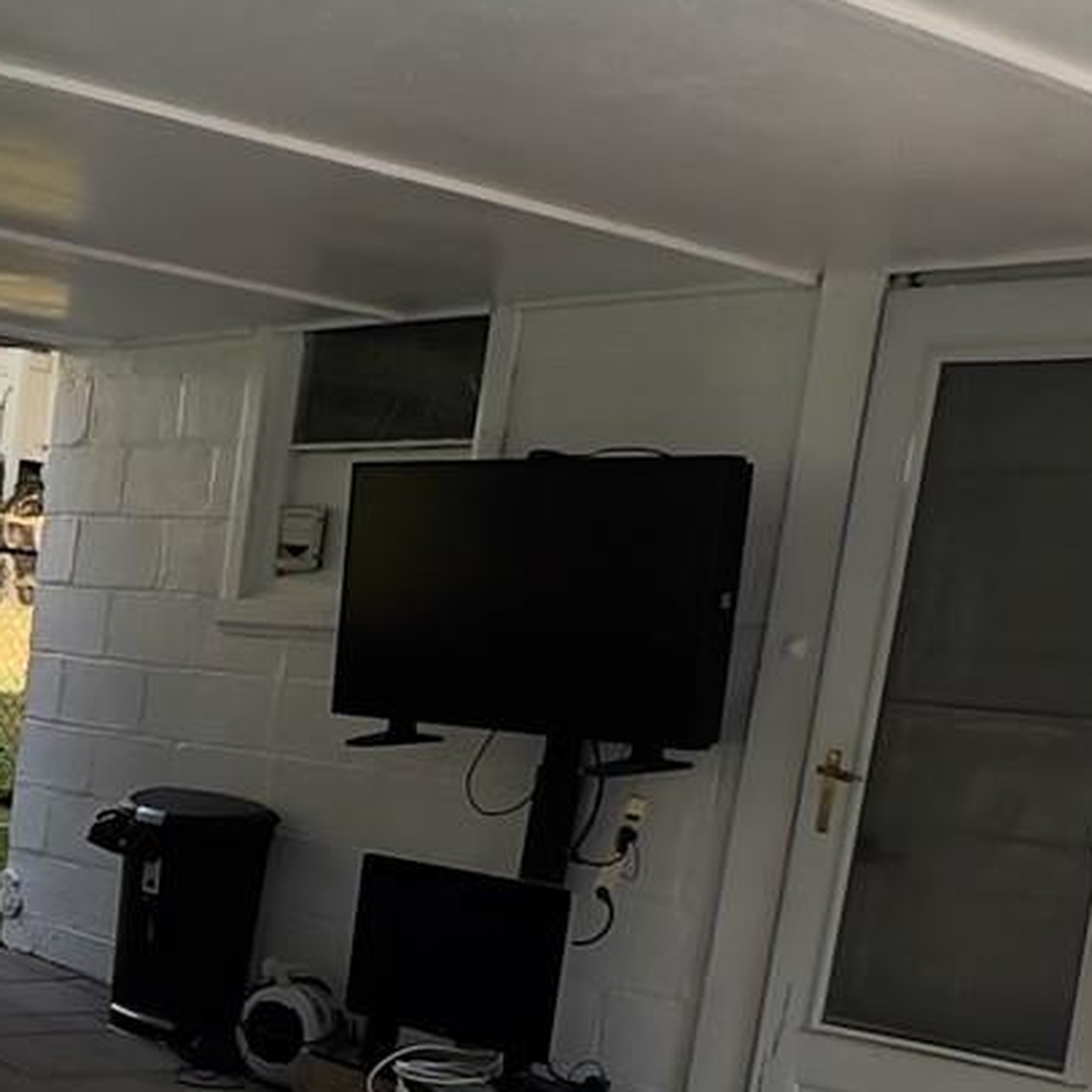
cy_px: 1148
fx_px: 2070
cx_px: -121
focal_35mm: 58
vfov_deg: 27.5
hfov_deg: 27.0
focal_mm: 1.57
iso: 32
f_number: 1.8
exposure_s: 1/174
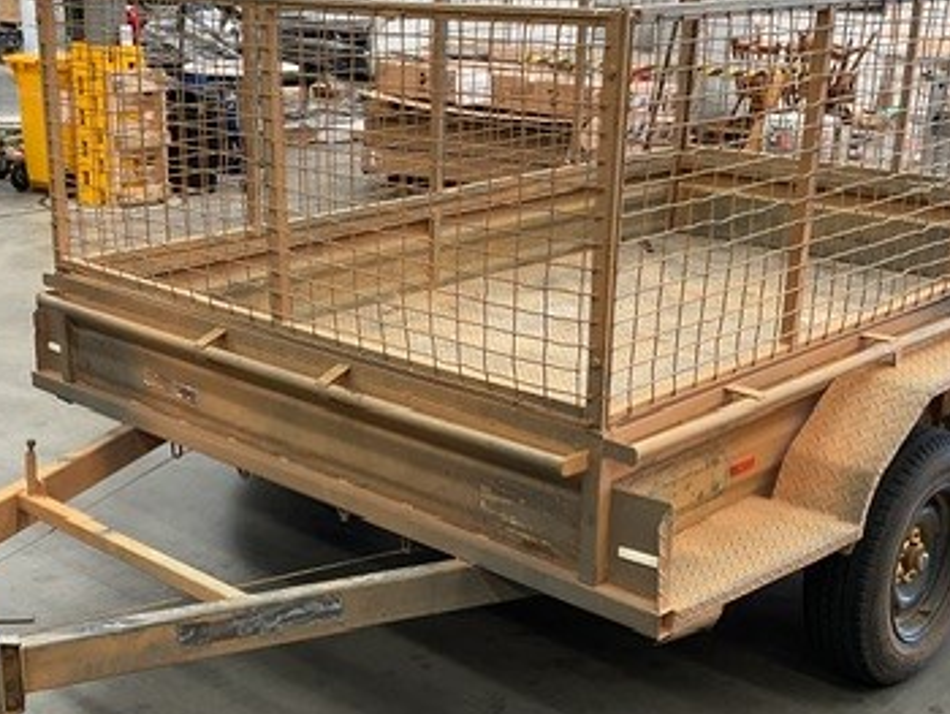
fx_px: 1456
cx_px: 356
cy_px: 410
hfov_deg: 35.9
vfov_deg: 27.5
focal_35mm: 53
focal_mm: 3
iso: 50
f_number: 1.8
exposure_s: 1/100
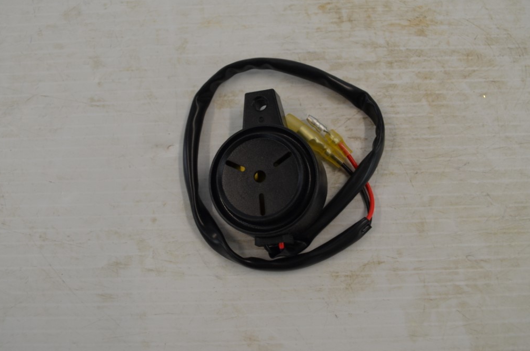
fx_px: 558
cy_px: 157
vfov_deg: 34.9
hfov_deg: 50.7
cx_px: 241
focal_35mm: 38
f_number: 5.6
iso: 400
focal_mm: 22
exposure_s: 1/125
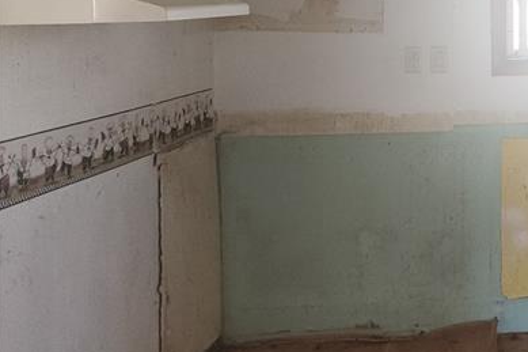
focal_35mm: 63
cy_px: 12
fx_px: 924
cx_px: 692
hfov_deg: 26.8
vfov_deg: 20.9
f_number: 1.8
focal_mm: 6.4
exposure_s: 1/60
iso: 125
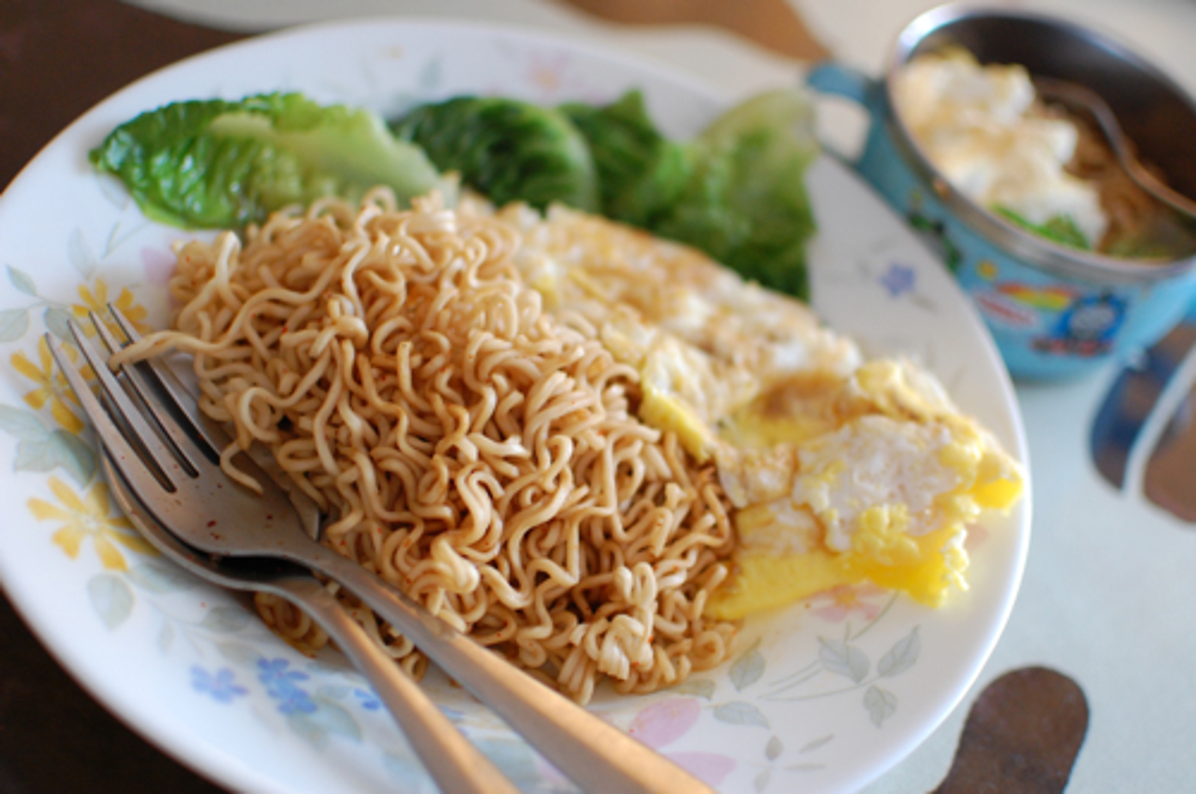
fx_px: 1742
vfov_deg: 25.7
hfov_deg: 37.9
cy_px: 397
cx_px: 598
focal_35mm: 52
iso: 800
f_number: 2.2
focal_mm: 35
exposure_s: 1/20
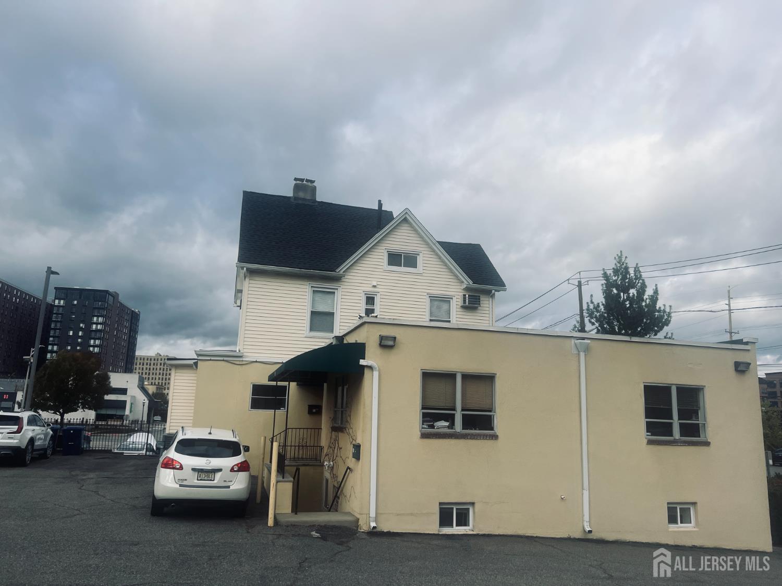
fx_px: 587
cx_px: 391
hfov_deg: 67.3
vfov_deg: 53.1
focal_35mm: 26
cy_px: 293
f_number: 1.5
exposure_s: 1/3356
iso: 50
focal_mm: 5.7
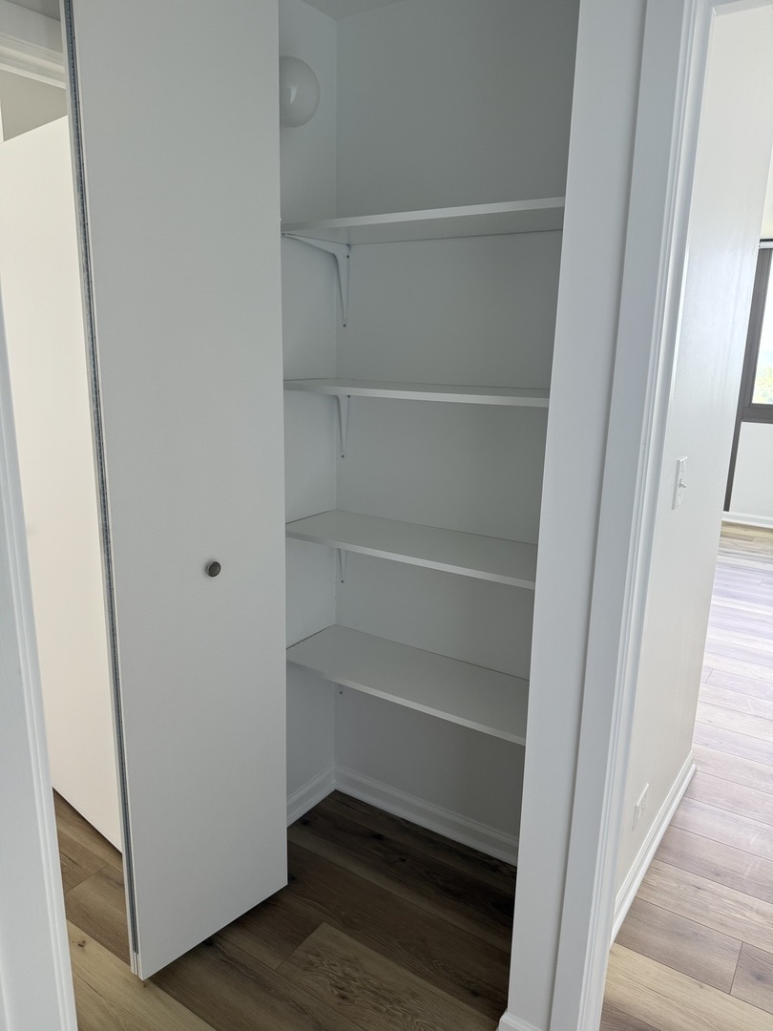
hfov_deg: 56.8
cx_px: 386
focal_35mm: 24
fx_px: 715
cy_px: 516
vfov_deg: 71.6
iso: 125
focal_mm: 6.76
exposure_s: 1/121
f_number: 1.78
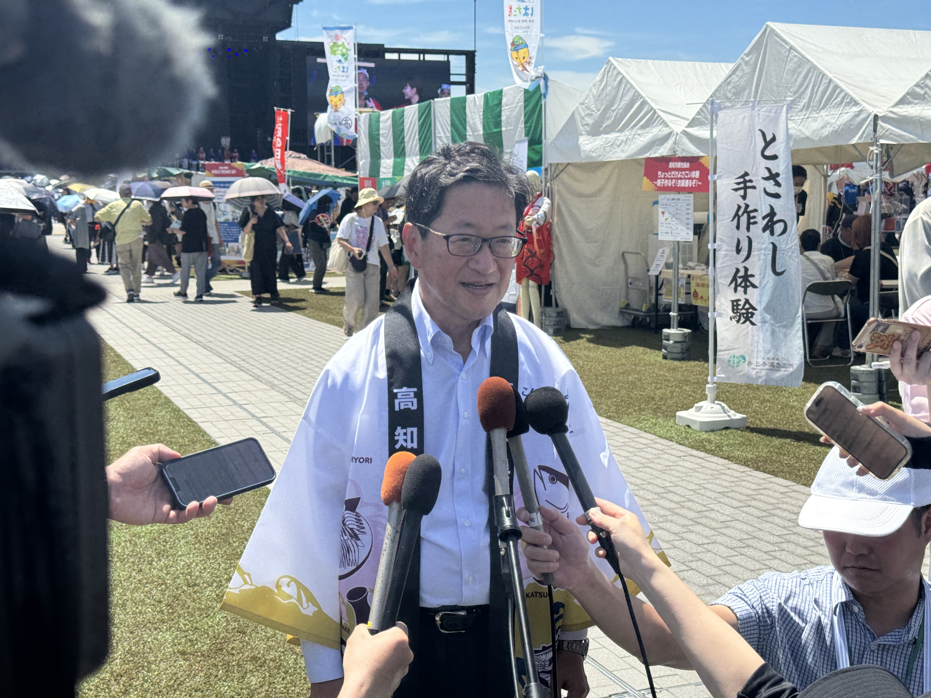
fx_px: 1291
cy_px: 349
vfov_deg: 30.3
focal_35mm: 48
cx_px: 466
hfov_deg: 39.7
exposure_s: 1/4310
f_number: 1.78
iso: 64
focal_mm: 6.76
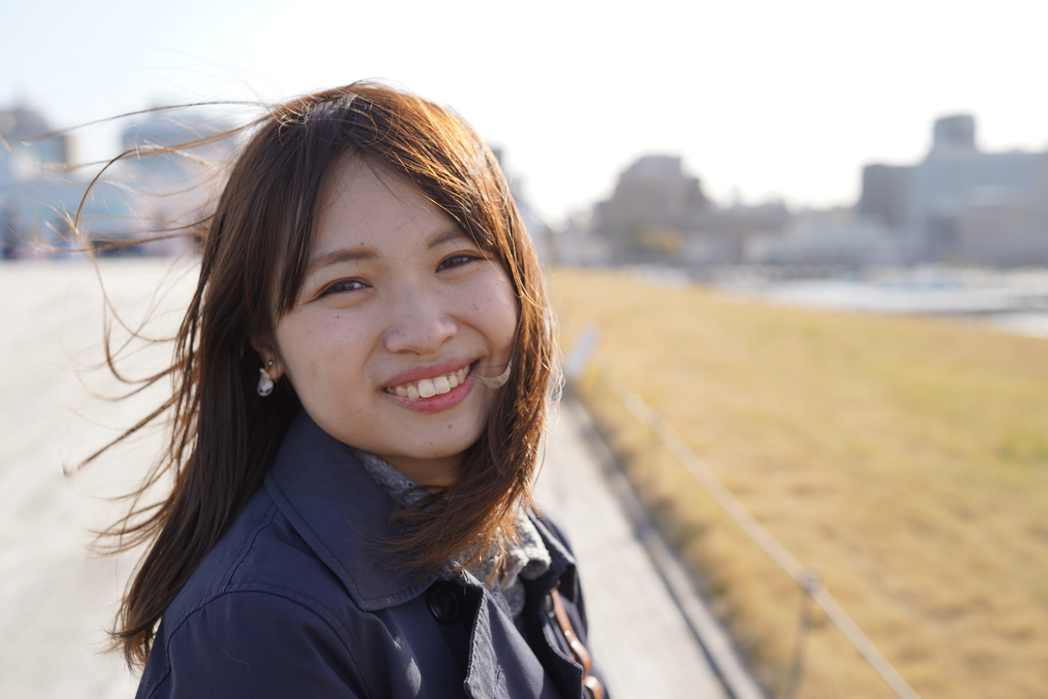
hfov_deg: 48.5
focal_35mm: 40
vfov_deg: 33.4
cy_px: 350
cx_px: 524
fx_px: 1164
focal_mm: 40
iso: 100
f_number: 3.5
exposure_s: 1/500
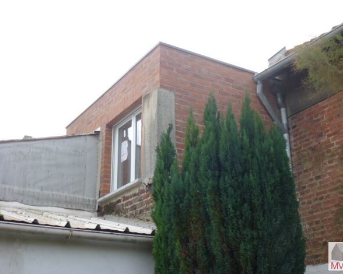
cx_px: 186
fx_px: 518
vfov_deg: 29.7
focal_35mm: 51
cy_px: 136
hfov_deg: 36.6
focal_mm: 8.6
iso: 100
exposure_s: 1/80
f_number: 4
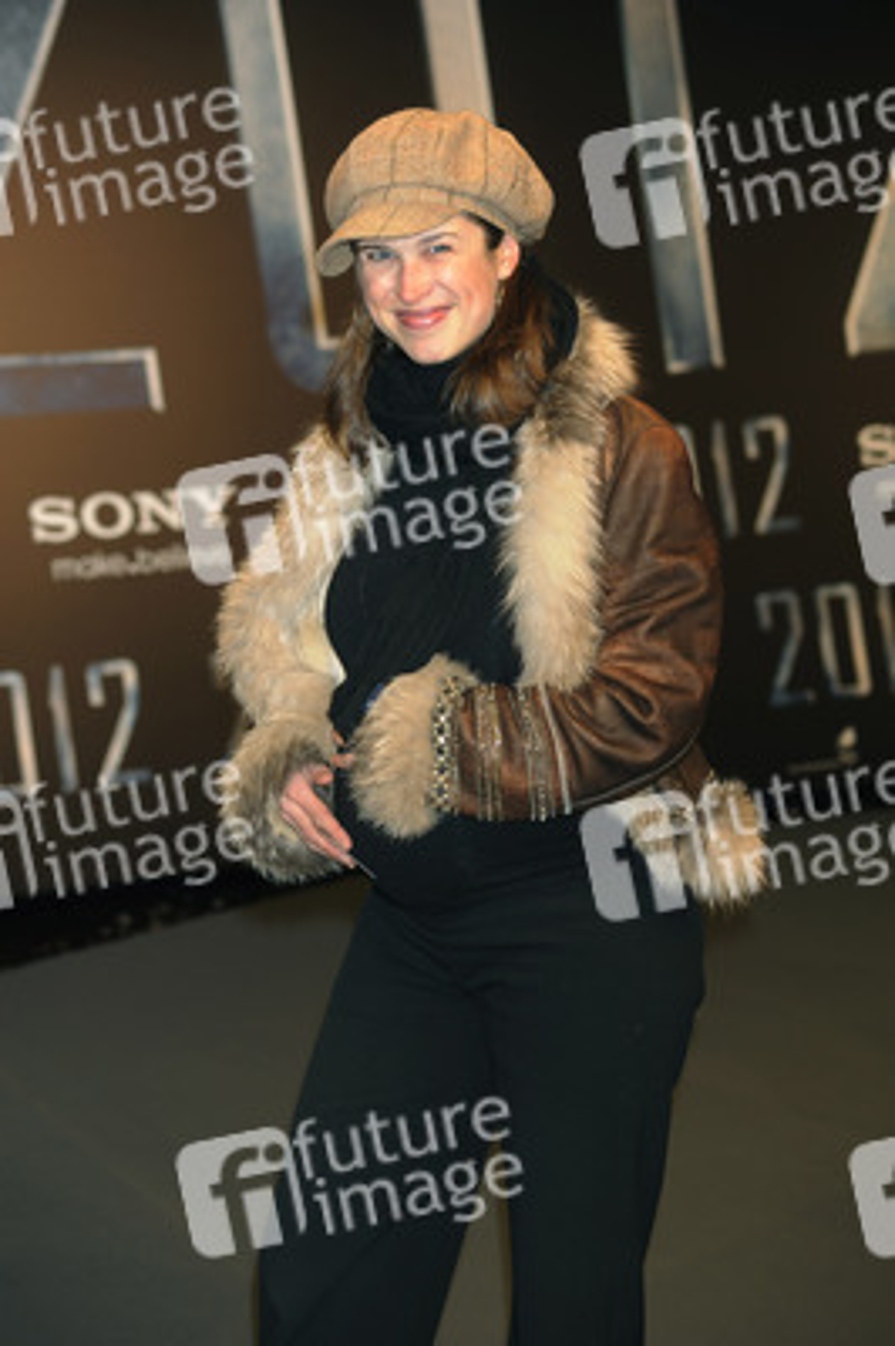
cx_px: 448
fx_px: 4184
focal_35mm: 112
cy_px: 673
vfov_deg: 18.3
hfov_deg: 12.2
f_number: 5.6
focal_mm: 112
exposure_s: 1/125
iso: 400
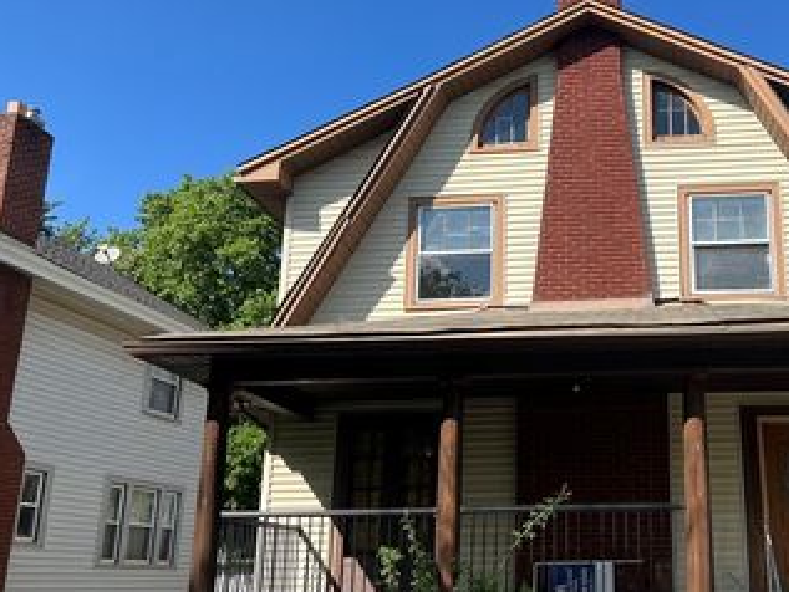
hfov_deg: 44.5
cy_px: 322
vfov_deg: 35.1
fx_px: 935
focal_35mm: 41
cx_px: 577
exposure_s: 1/2841
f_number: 1.5
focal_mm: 5.7
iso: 50
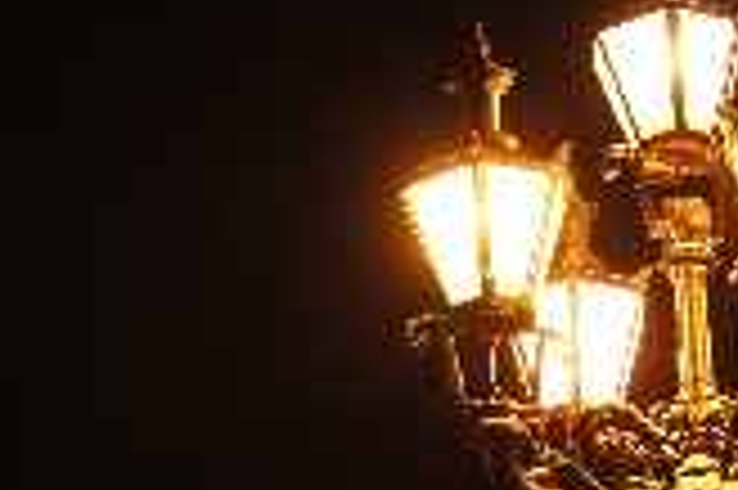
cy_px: 333
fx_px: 2253
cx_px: 310
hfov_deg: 18.6
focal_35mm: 110
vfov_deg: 12.4
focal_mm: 30
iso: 800
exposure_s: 1/25
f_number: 4.5
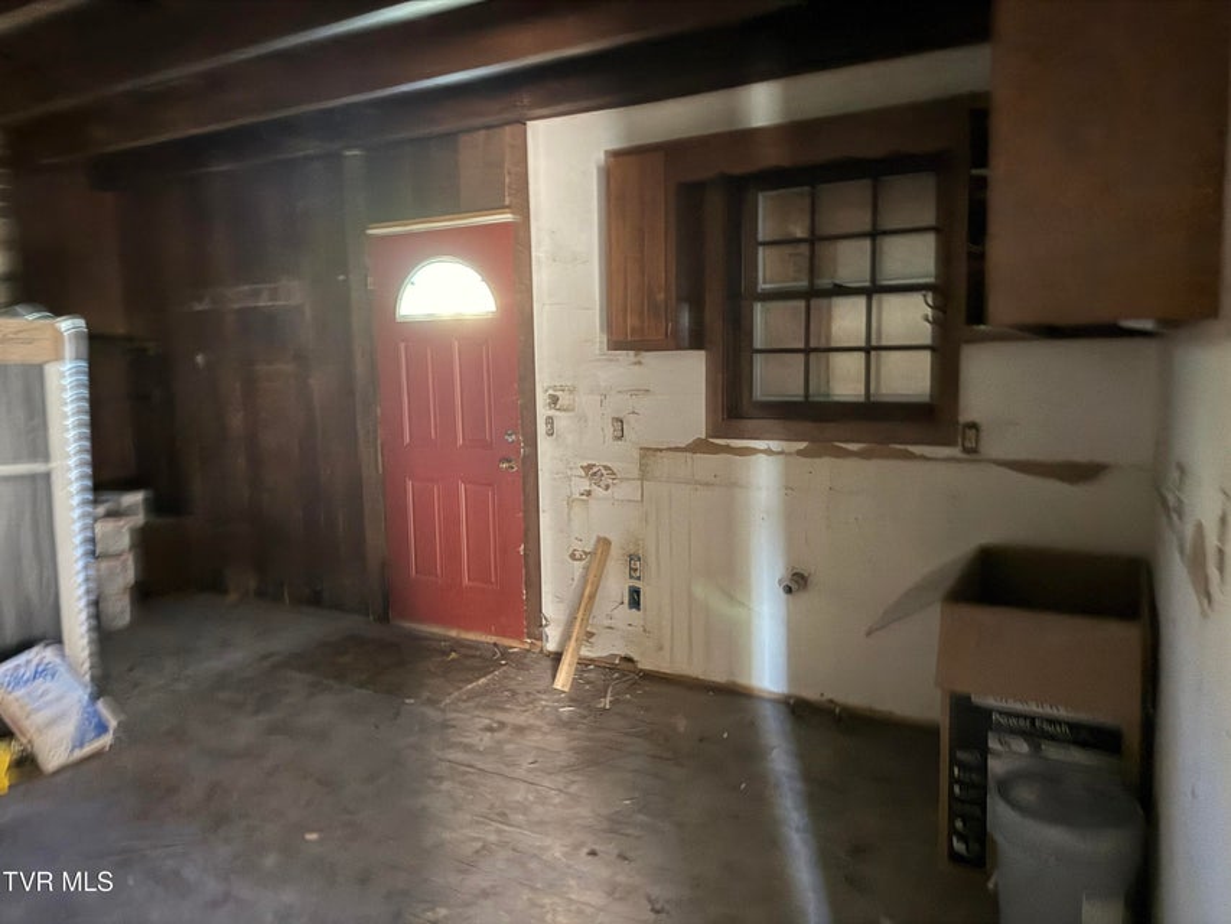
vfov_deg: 56.8
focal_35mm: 24
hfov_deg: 71.6
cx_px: 616
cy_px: 462
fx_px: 854
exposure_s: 1/13
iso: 1250
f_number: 1.78
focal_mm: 6.76
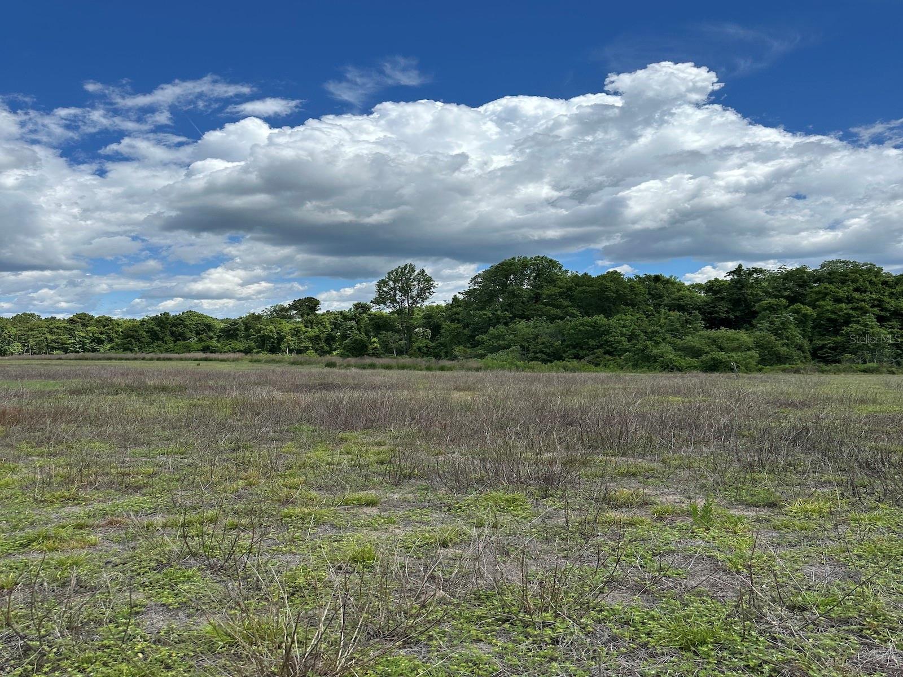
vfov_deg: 56.8
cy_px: 338
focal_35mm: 24
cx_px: 452
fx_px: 626
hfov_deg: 71.6
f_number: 1.78
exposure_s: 1/7576
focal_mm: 6.86
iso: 80
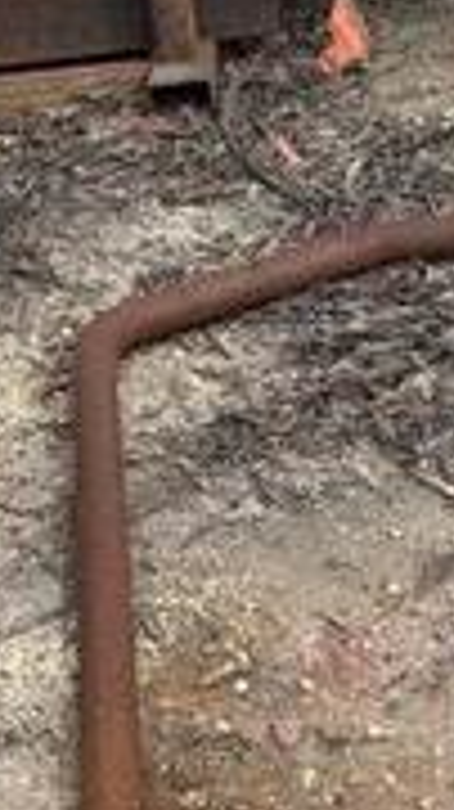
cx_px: 324
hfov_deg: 19.0
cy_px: 801
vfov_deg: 31.0
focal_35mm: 63
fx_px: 1351
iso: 25
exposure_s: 1/1235
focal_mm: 4.2
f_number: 1.8
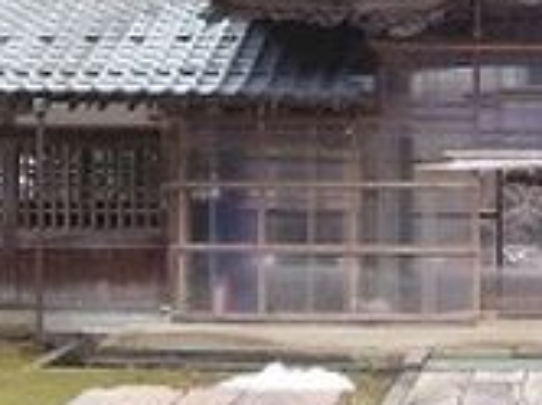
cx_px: 568
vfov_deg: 14.9
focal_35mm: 98
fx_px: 1532
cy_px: 41
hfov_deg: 19.4
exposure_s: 1/80
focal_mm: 4.5
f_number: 3.2
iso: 125
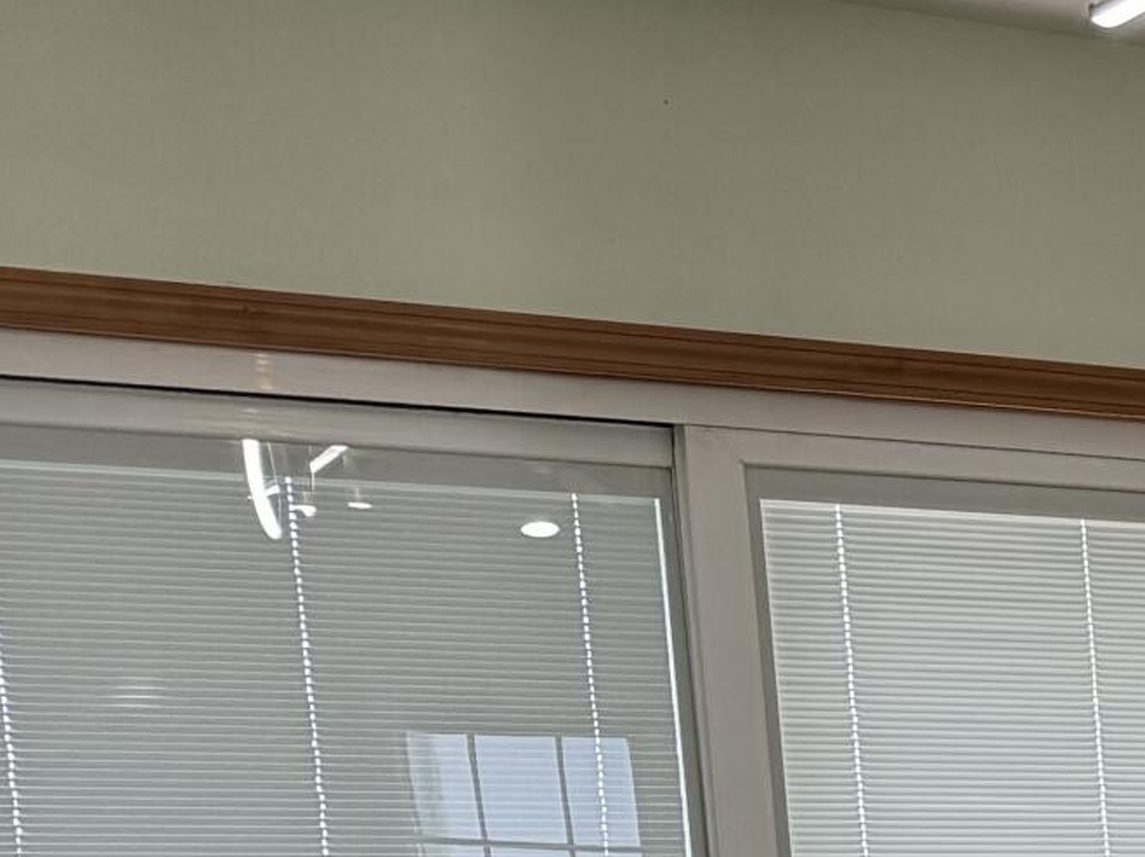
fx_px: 3603
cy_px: 1489
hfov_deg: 13.9
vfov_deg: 12.5
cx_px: 2583
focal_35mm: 109
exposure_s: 1/235
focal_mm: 6.76
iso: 200
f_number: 1.78
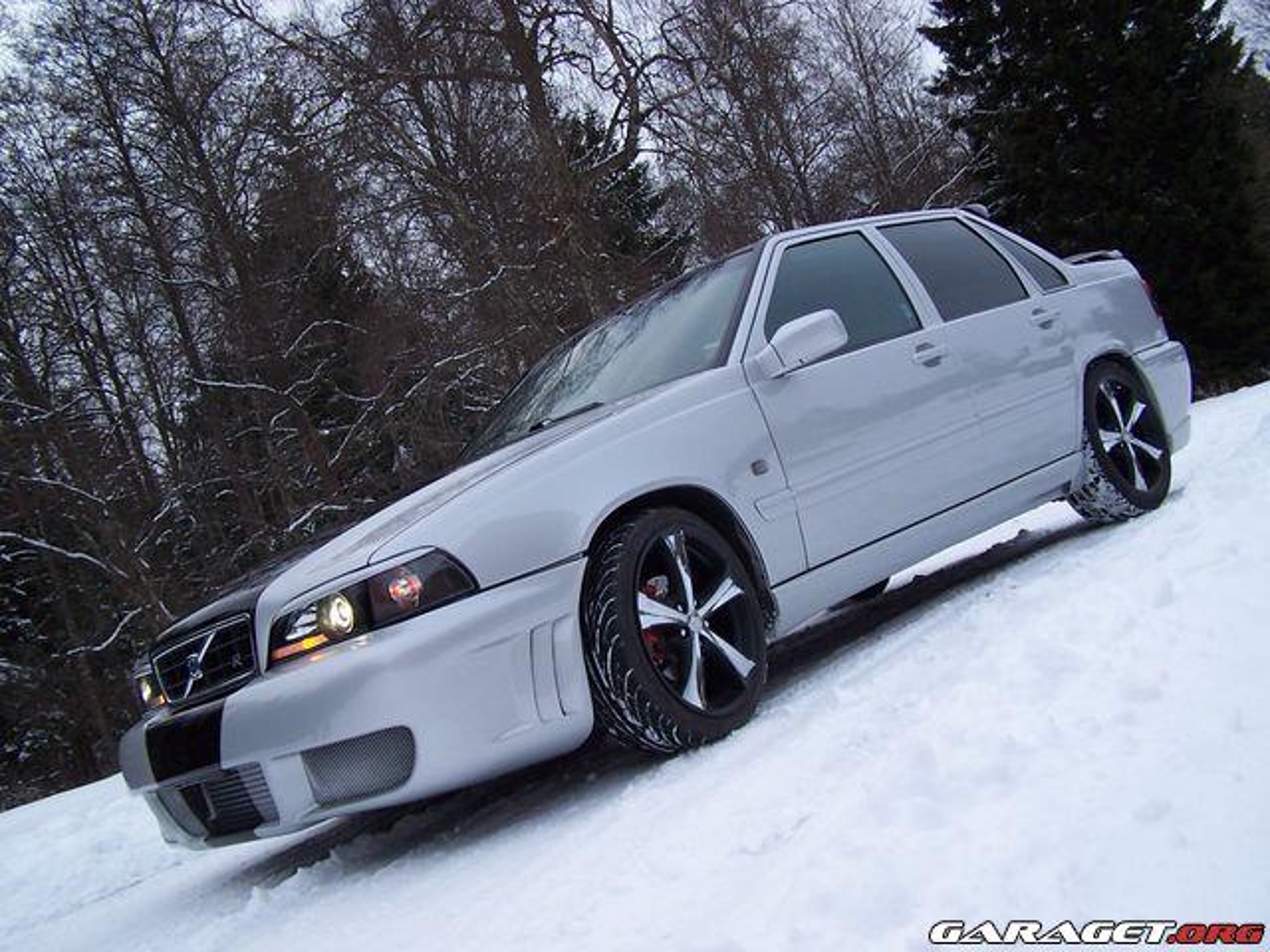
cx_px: 635
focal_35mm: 38
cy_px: 476
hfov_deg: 49.0
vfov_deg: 37.7
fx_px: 1394
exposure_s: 1/90
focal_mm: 6.3
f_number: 2.8
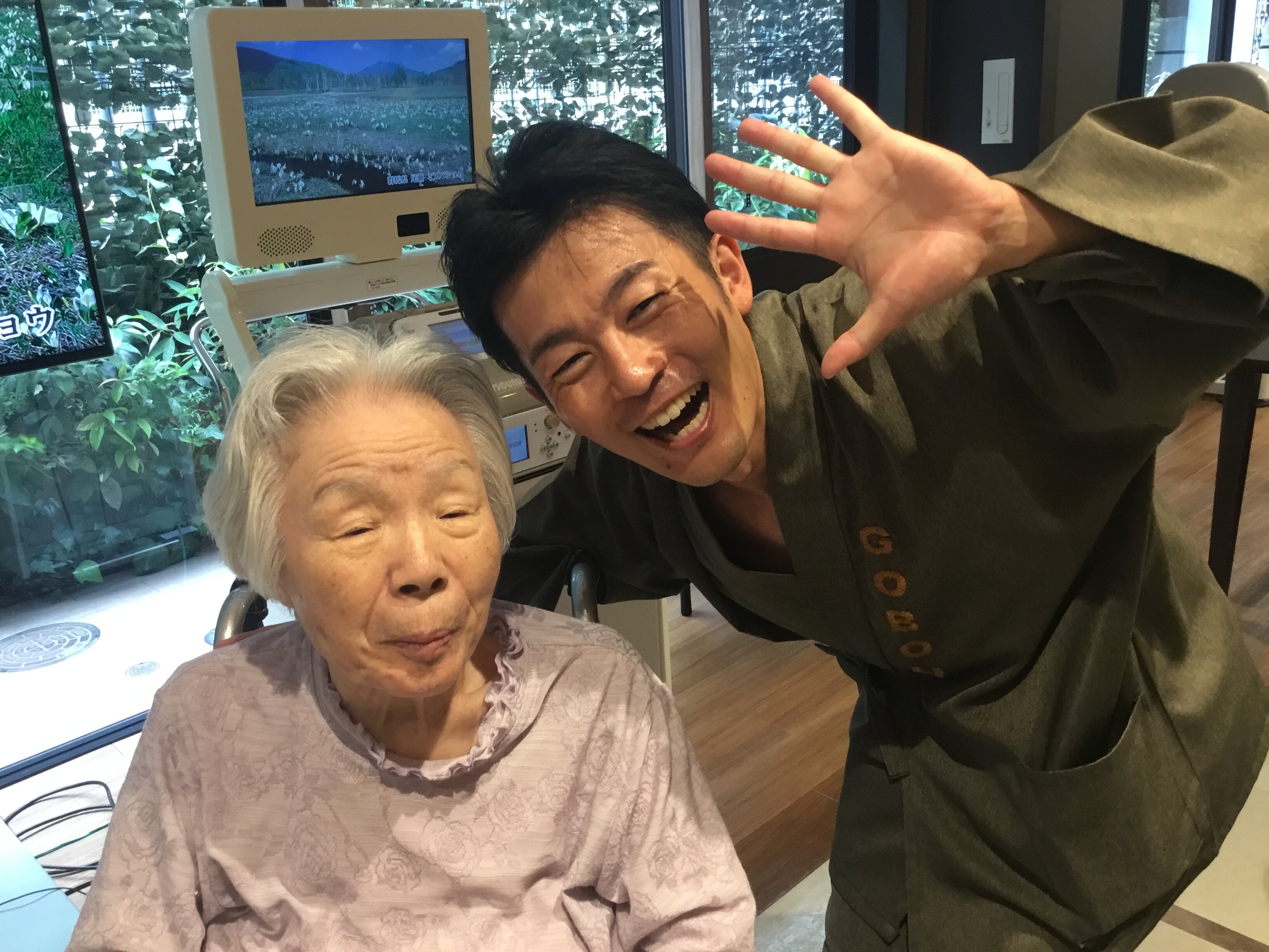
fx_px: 1136
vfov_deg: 45.4
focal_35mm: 31
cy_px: 476
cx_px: 634
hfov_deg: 58.4
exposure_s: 1/30
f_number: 2.4
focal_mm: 3.3
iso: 100
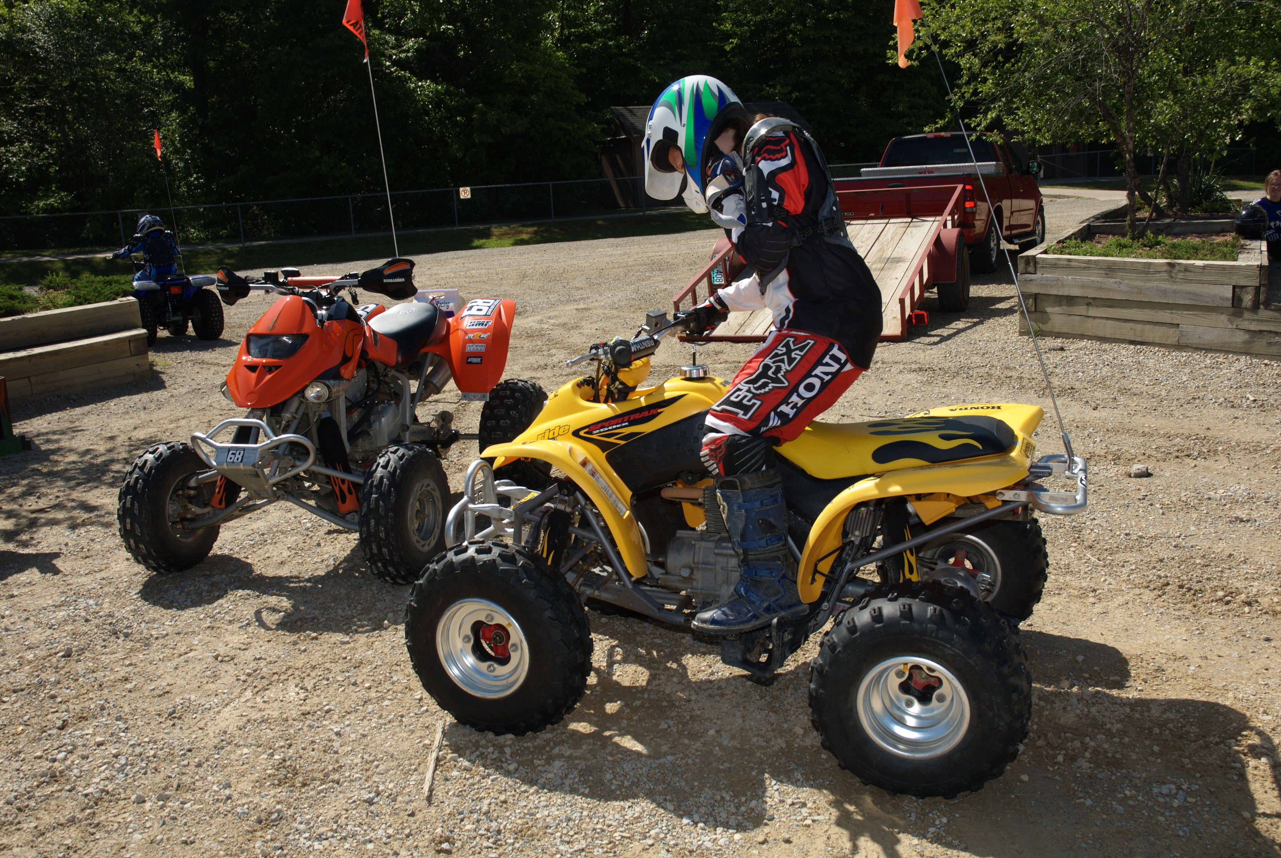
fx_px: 1211
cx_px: 637
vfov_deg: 39.0
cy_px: 421
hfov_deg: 55.7
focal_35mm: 34
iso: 100
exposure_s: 1/250
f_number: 7.1
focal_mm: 22
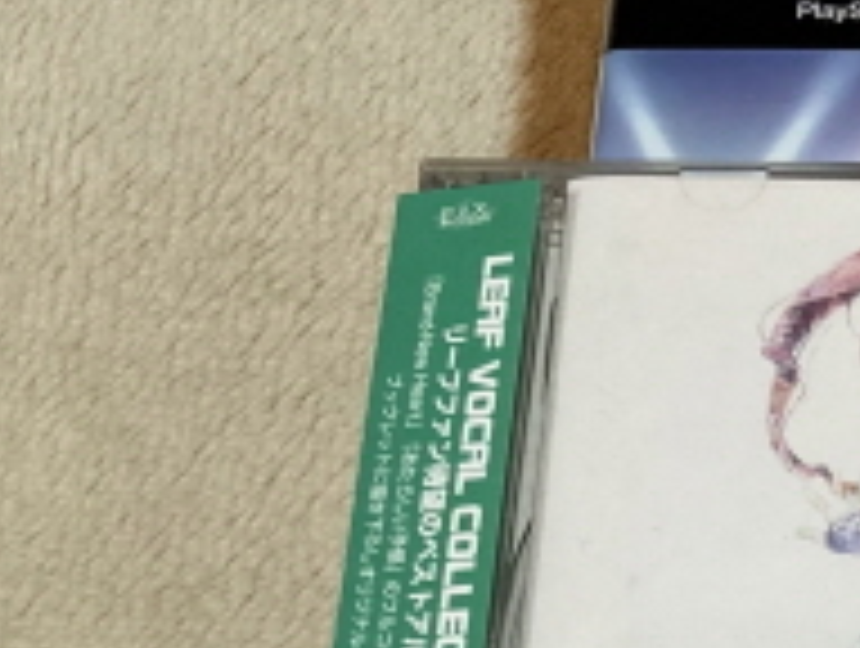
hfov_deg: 15.3
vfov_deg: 12.0
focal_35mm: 117
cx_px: 1369
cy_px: 1012
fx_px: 2912
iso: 64
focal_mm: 3.99
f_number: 1.8
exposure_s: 1/50
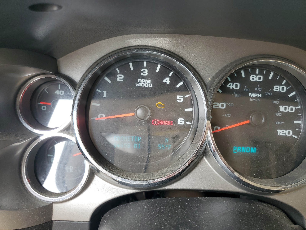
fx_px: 230
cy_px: 115
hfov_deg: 67.3
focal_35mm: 26
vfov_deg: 53.1
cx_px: 153
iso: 50
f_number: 1.5
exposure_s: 1/60.2
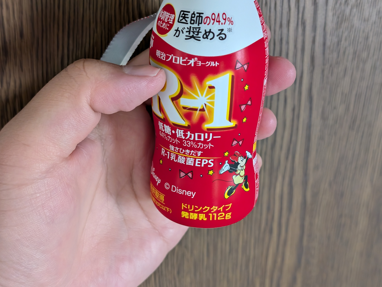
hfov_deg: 38.9
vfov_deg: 29.7
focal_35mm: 49
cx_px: 191
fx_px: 541
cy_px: 144
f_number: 1.68
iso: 525
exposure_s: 1/68.9
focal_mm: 6.9
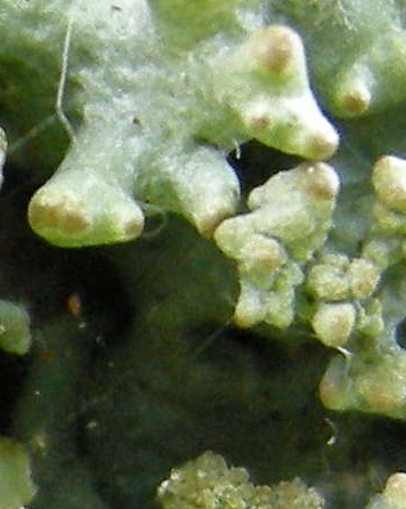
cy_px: 709
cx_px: -169
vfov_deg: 10.2
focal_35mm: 184
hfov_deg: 8.2
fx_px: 2767
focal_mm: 7.5
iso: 146
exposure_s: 1/52
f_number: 2.7
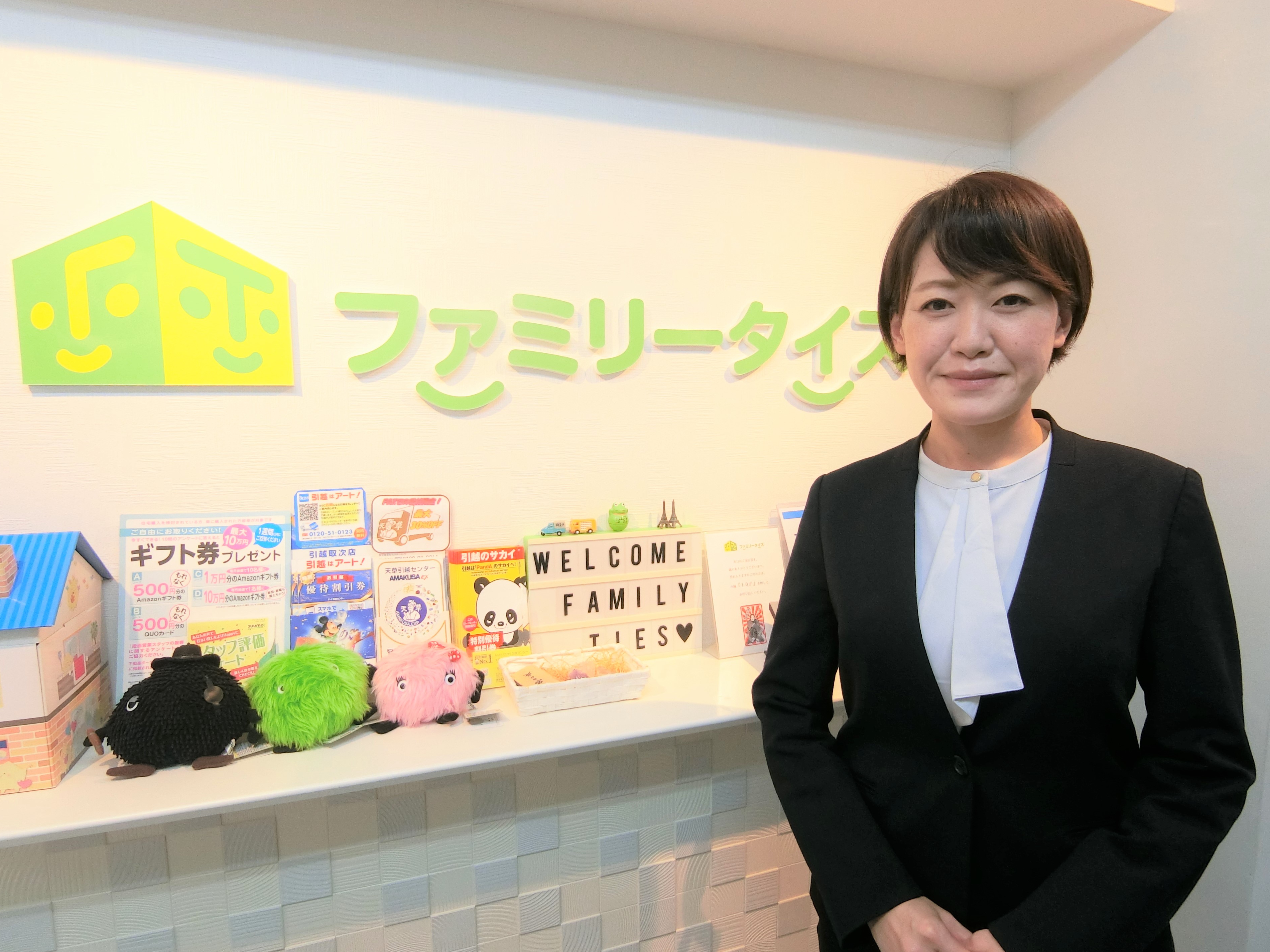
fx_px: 734
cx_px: 650
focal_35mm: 20
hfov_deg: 81.7
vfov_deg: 66.0
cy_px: 487
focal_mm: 4.06
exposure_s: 1/100
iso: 400
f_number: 2.7
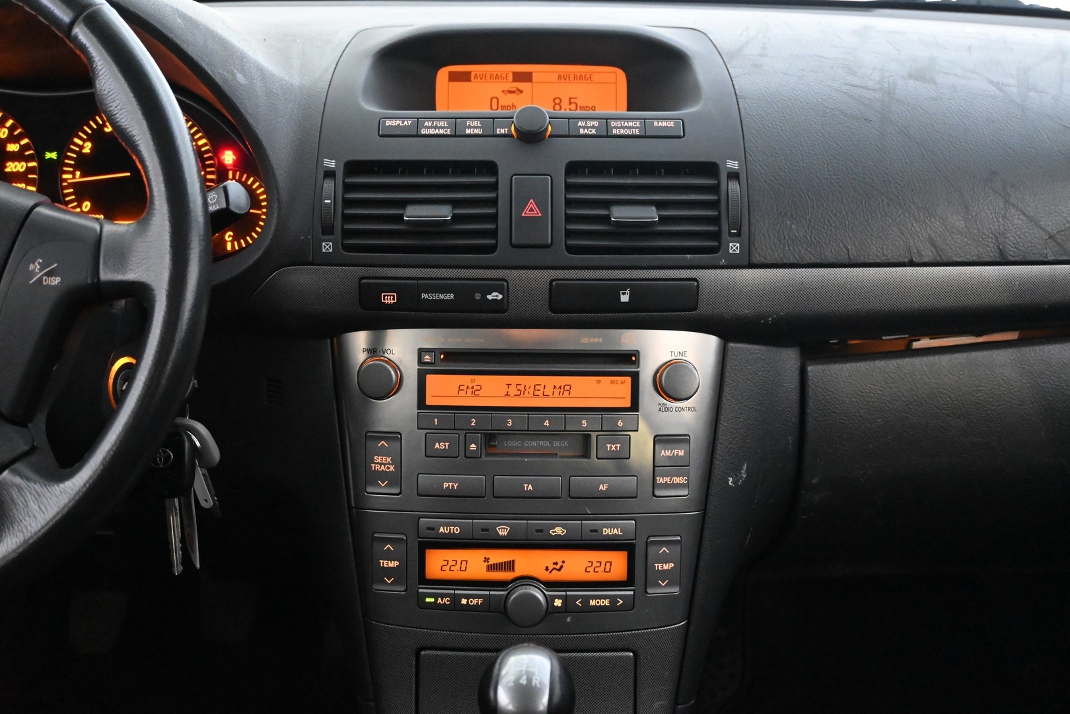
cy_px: 357
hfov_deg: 47.2
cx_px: 535
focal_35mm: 41
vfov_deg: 32.4
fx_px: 1226
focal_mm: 27.5
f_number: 4.5
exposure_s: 1/40
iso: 9000
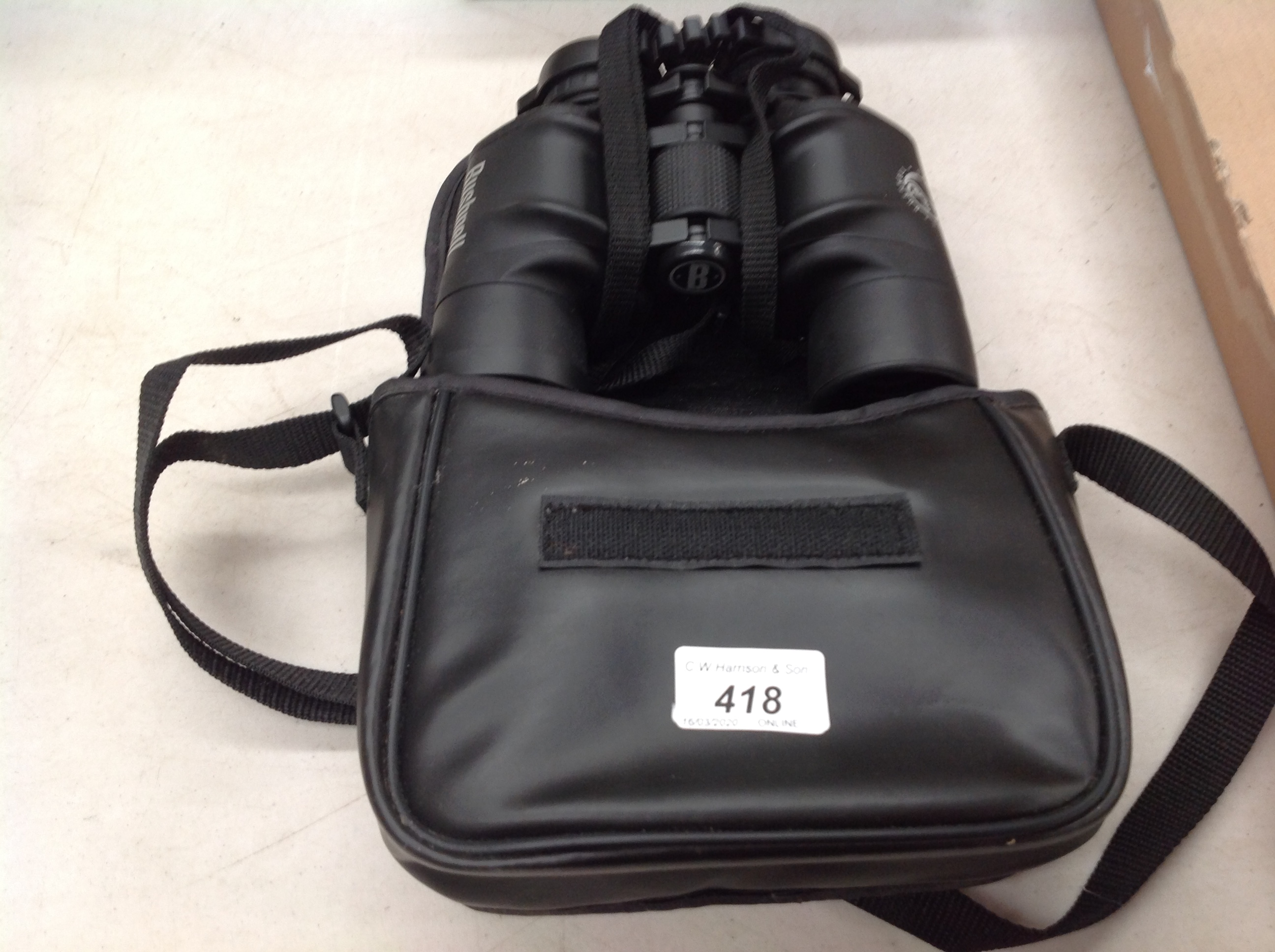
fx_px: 1287
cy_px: 476
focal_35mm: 35
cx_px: 638
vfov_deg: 40.6
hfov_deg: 52.7
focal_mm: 4.28
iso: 80
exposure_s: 1/15
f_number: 2.4
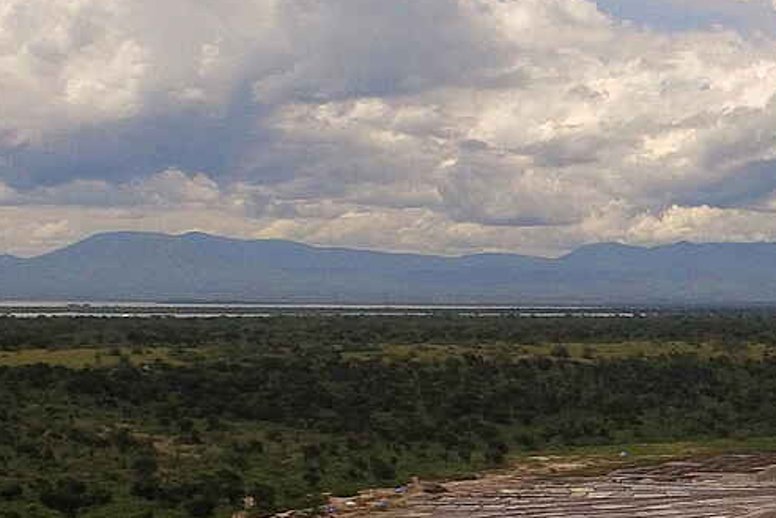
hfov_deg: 21.3
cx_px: 1151
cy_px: 368
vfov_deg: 16.8
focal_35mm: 81
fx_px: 1746
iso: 100
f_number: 2.8
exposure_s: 1/3676
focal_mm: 3.61
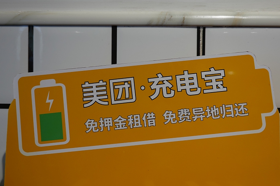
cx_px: 140
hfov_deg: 48.5
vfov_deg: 33.4
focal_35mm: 40
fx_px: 311
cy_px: 93
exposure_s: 1/40
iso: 125
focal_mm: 14.99
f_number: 4
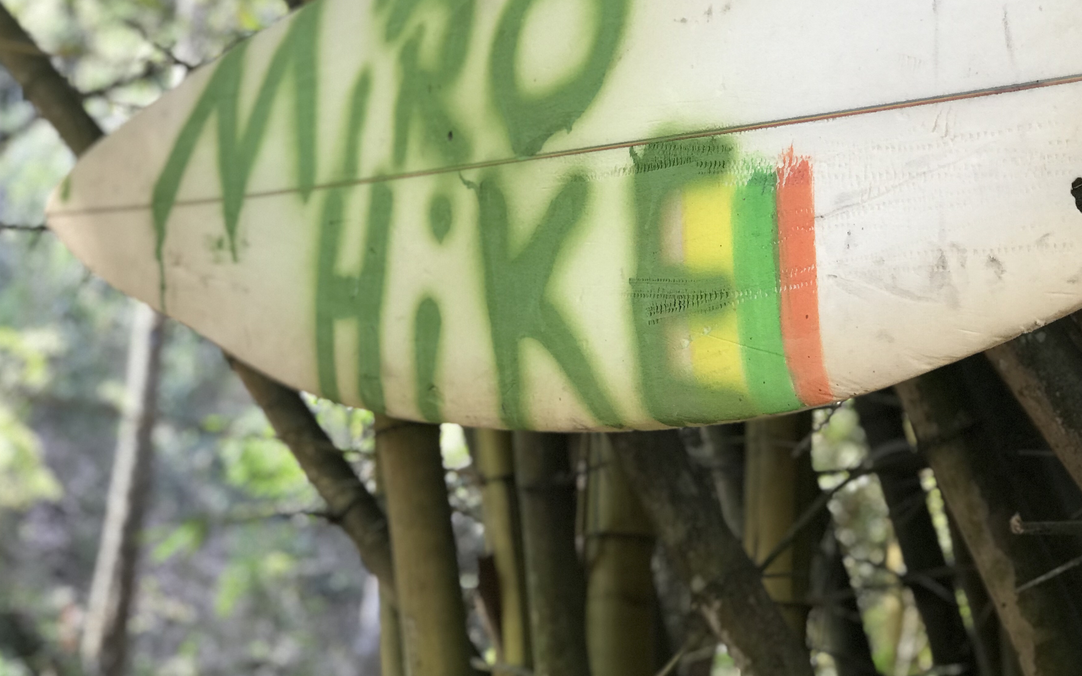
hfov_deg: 29.8
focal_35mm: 69
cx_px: 516
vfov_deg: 18.9
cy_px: 278
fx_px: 2035
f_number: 2.8
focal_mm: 6.6
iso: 80
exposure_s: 1/93
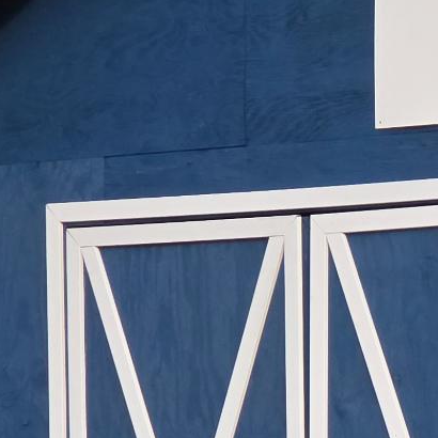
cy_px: 458
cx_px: 849
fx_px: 4366
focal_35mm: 305
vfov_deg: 5.7
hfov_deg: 5.6
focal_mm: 7
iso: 25
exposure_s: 1/519
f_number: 2.4
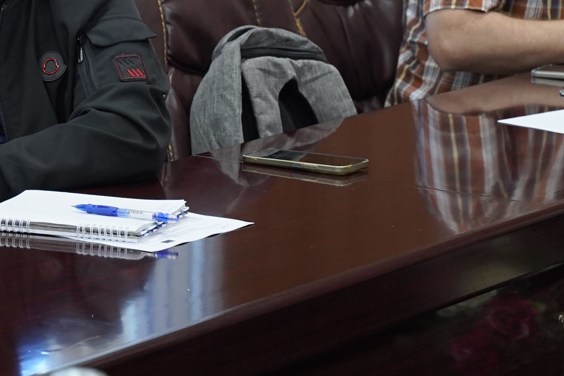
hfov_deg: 10.7
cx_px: 110
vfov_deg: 7.1
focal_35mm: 191
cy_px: -165
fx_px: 2995
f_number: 4
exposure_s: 1/160
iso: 1000
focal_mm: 50.3
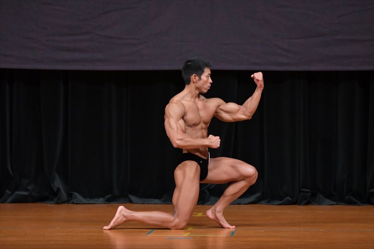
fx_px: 3271
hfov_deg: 6.5
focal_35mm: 315
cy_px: 124
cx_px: 187
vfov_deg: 4.4
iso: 4000
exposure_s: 1/400
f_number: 5.6
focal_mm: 210
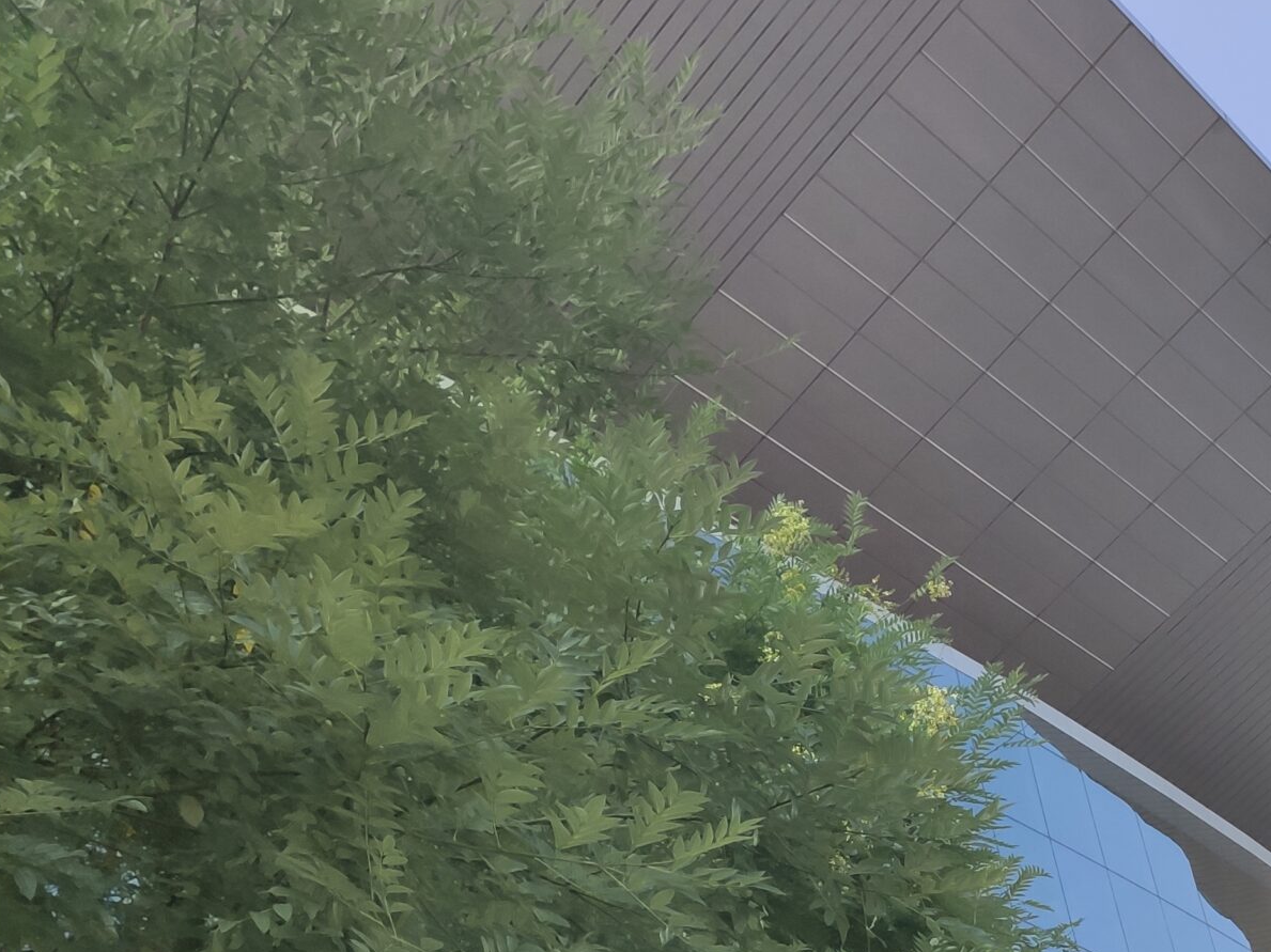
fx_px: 2056
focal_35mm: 56
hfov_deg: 34.3
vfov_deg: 25.0
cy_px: 931
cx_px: 743
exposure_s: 1/922
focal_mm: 4.77
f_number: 1.75
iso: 112
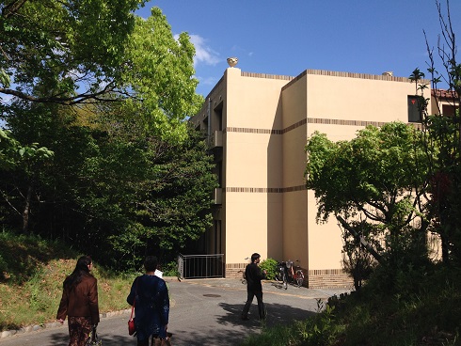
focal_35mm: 33
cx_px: 230
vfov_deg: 43.0
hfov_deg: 55.3
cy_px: 173
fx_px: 440
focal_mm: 4.12
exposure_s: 1/1695
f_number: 2.4
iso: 50
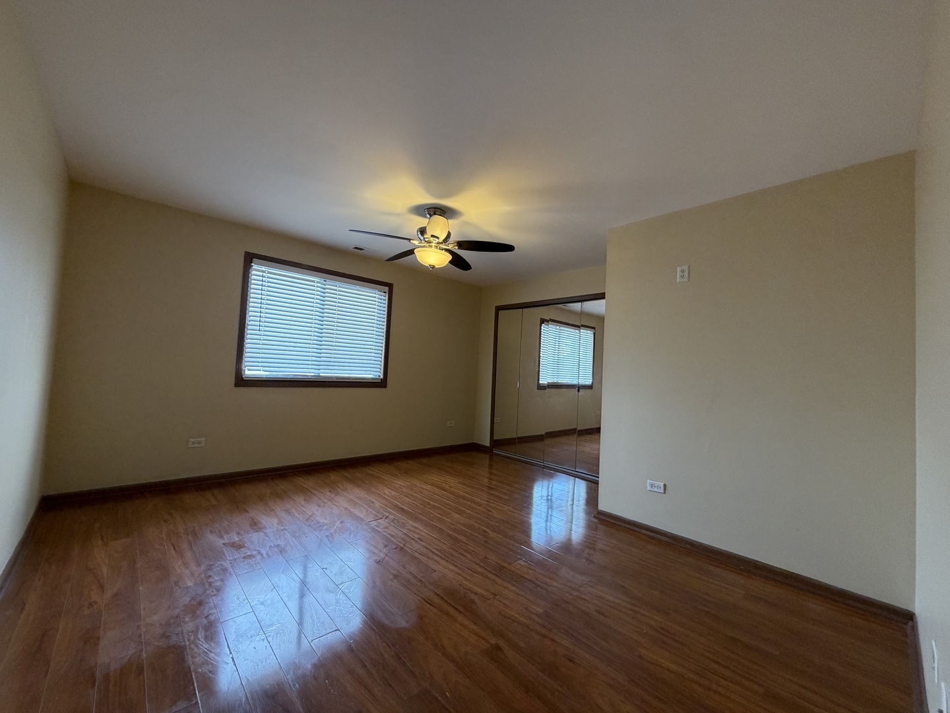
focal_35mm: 14
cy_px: 356
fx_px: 384
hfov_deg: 102.1
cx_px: 475
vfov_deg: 85.7
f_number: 2.2
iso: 250
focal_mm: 2.22
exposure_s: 1/60
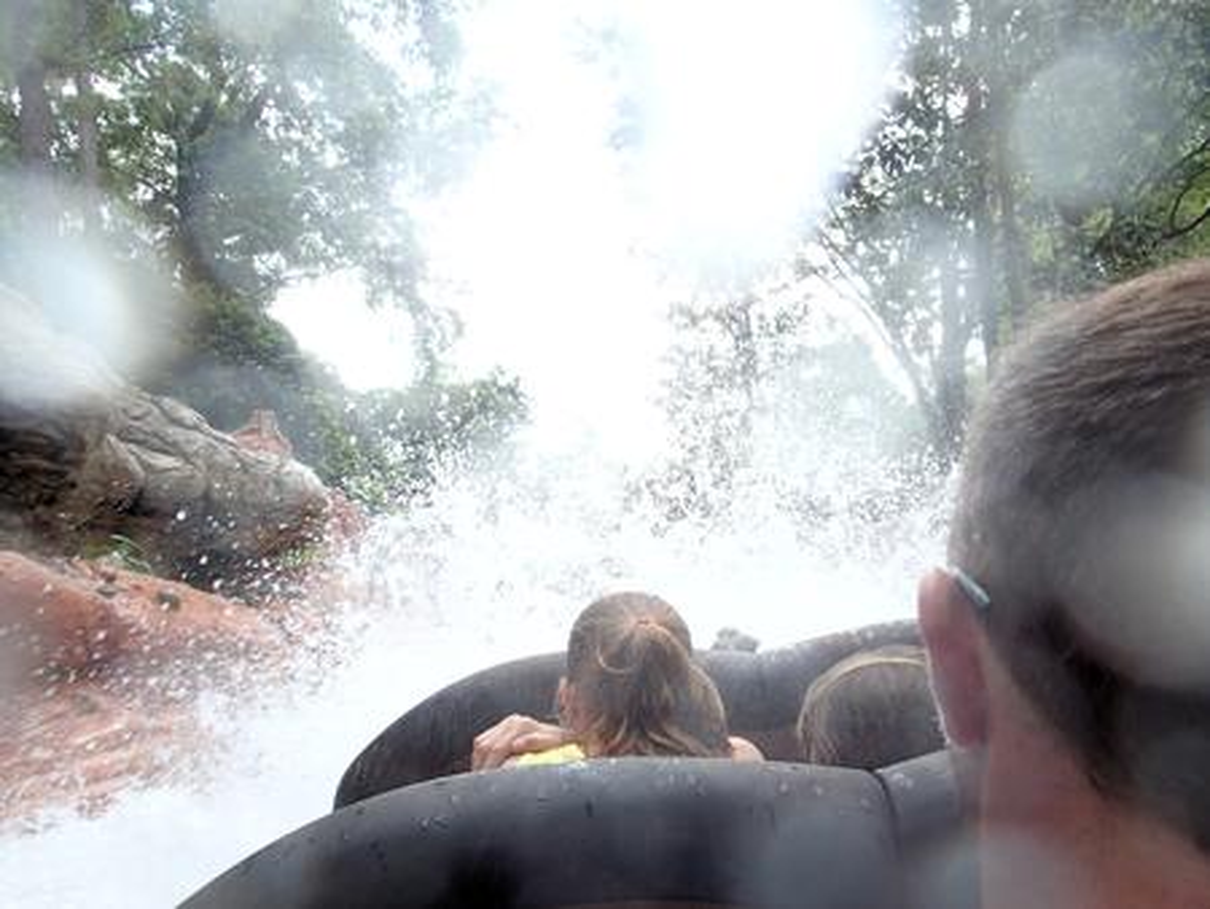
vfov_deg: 54.9
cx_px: 605
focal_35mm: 25
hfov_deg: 69.4
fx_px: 874
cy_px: 454
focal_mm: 4.5
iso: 100
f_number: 2.8
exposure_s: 1/250
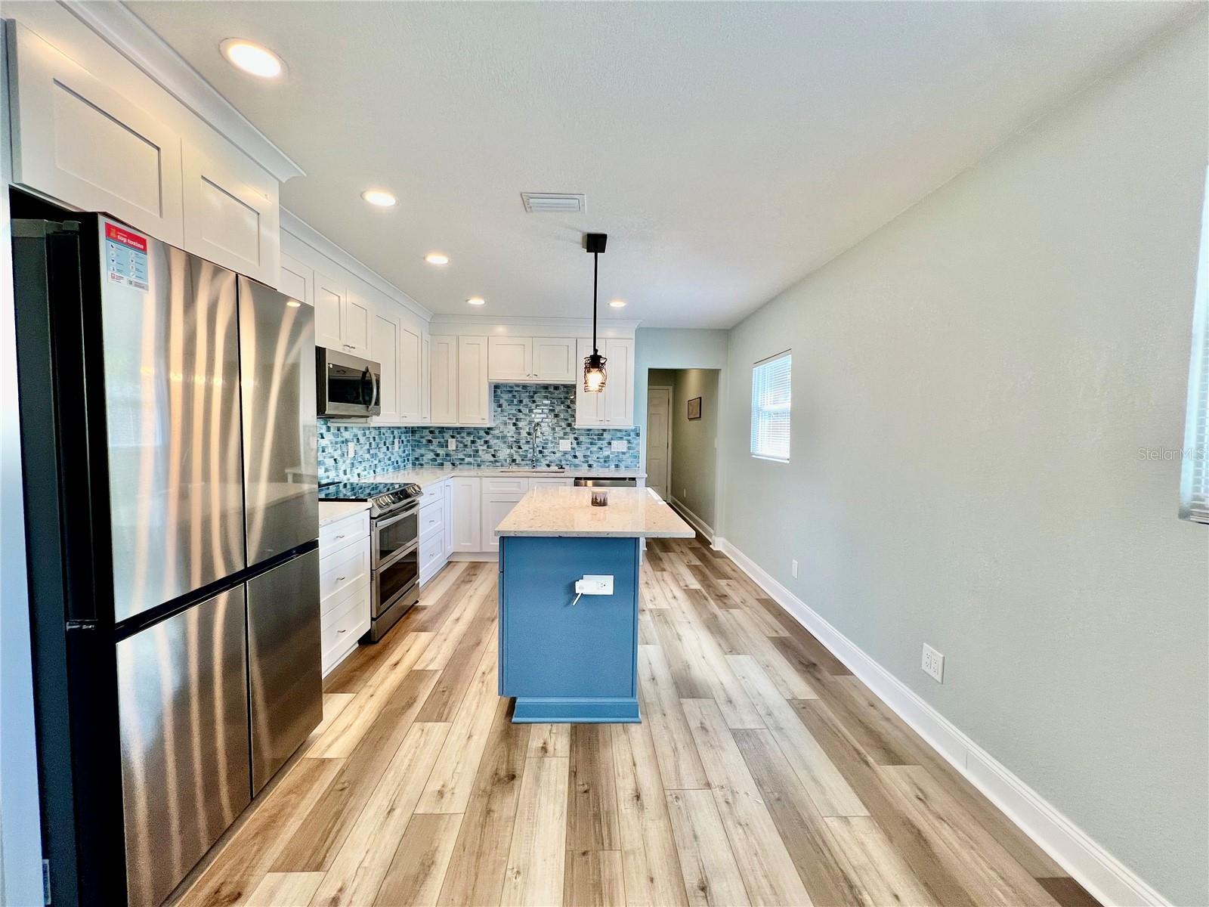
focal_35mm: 13
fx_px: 454
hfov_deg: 106.2
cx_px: 604
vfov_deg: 89.9
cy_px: 454
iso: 80
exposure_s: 1/120
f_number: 1.8
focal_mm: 1.57
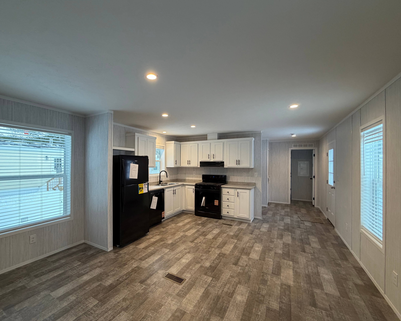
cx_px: 181
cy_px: 163
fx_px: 178
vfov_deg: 84.0
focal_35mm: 15
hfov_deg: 96.5
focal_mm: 2.22
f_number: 2.2
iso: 320
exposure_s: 1/120
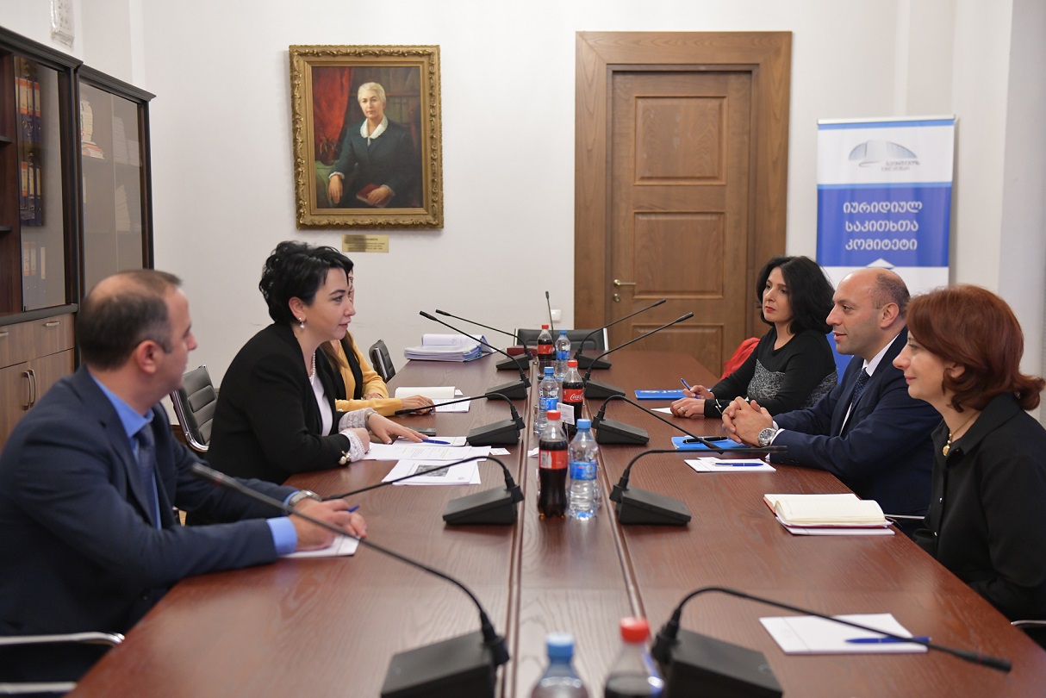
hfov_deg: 44.5
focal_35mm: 44
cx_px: 523
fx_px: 1279
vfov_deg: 30.5
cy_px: 349
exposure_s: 1/80
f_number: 3.5
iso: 2500
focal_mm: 44
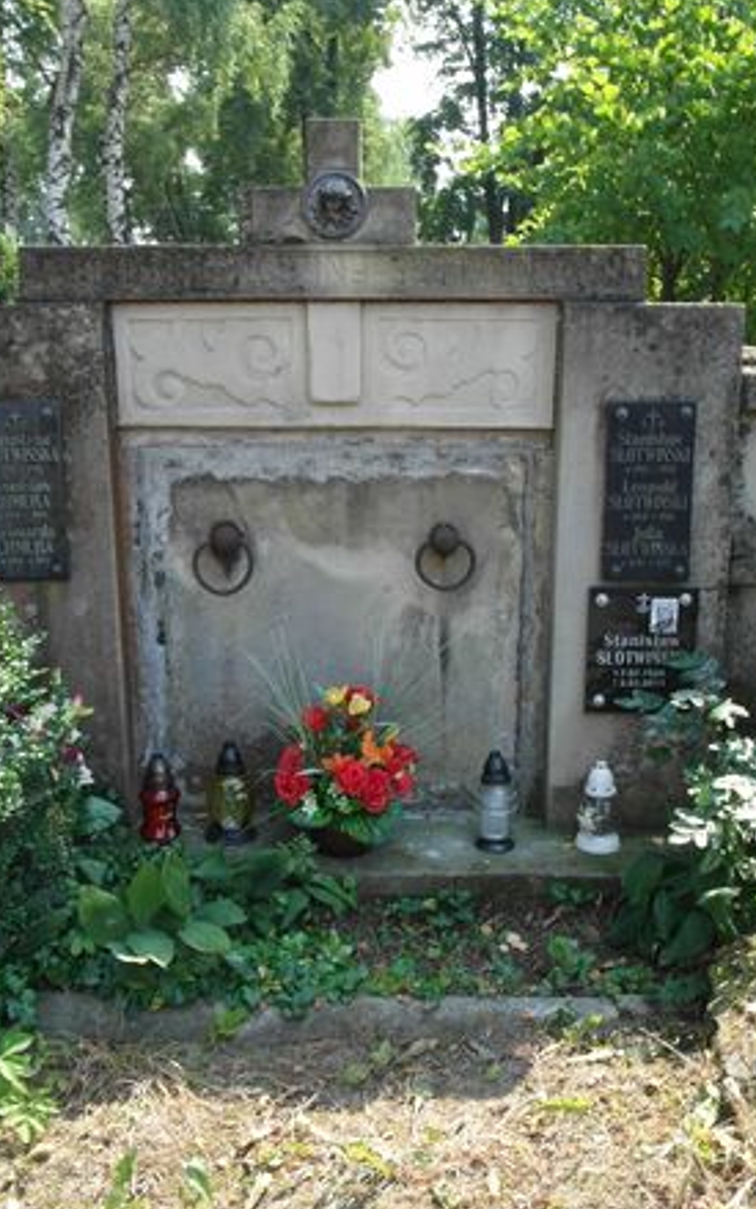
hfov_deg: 34.4
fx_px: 1220
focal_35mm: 37
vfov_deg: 52.7
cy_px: 615
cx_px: 357
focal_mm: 5.2
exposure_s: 1/180
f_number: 3.4
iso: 80
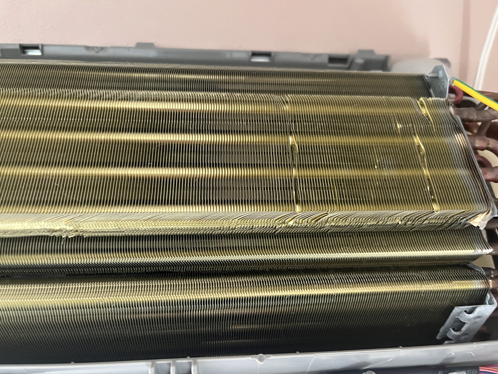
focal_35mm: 27
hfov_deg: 65.3
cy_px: 191
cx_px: 256
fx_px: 388
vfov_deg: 51.3
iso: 500
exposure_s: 1/44
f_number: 1.6
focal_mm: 5.1
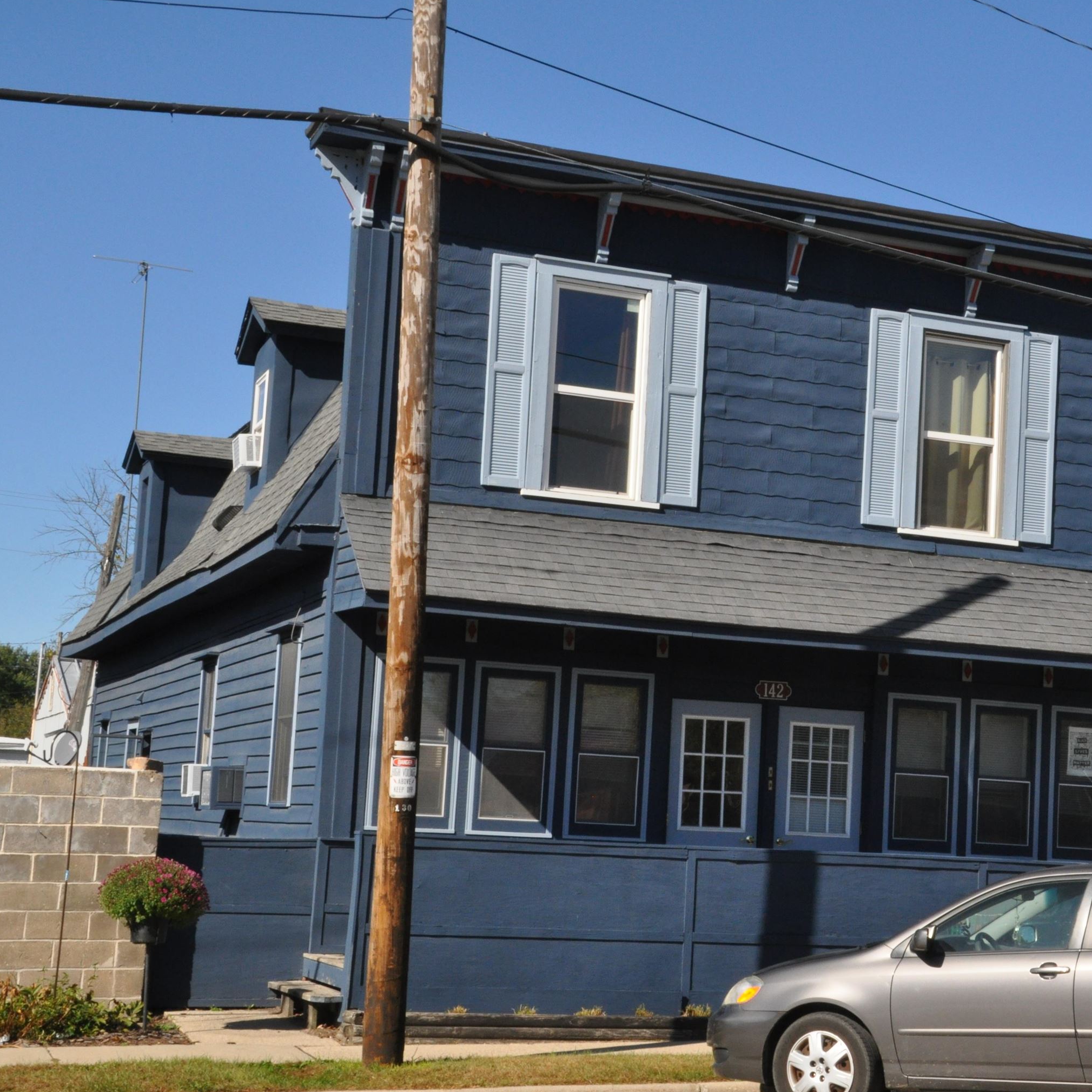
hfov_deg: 27.4
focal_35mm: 62
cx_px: 804
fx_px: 2213
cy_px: 547
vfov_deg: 27.7
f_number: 25
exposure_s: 1/200
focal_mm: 32
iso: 800
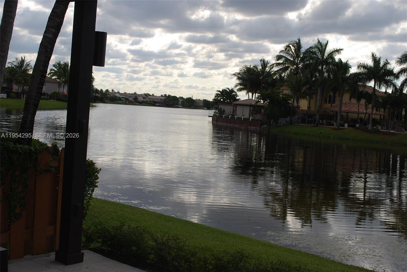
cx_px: 204
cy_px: 136
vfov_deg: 29.9
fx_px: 509
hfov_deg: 43.6
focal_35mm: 45
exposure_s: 1/200
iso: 100
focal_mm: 30
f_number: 10
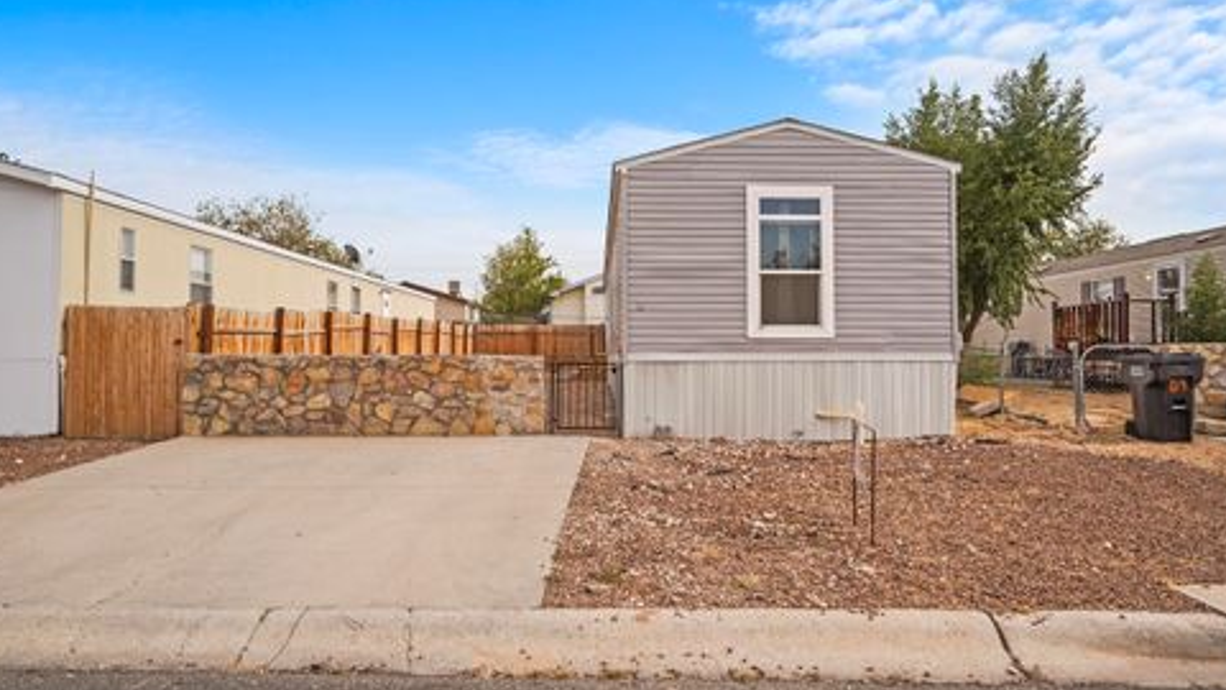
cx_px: 621
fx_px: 780
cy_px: 328
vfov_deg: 47.7
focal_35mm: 24
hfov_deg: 76.3
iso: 100
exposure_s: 1/125
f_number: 8
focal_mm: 22
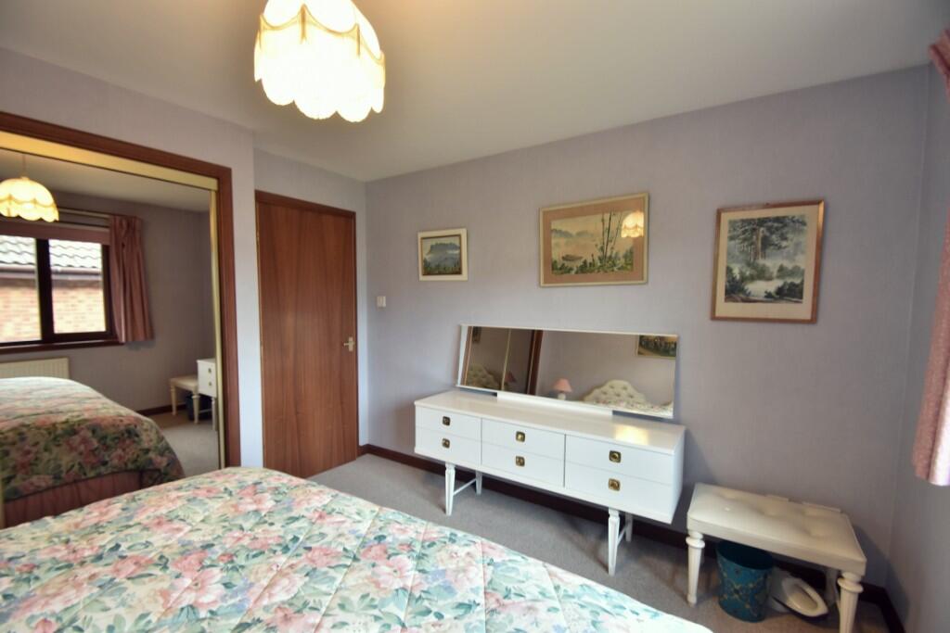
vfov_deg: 77.3
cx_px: 475
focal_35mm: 15
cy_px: 316
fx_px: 396
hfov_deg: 100.4
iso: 160
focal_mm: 10
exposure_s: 1/15
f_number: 4.5
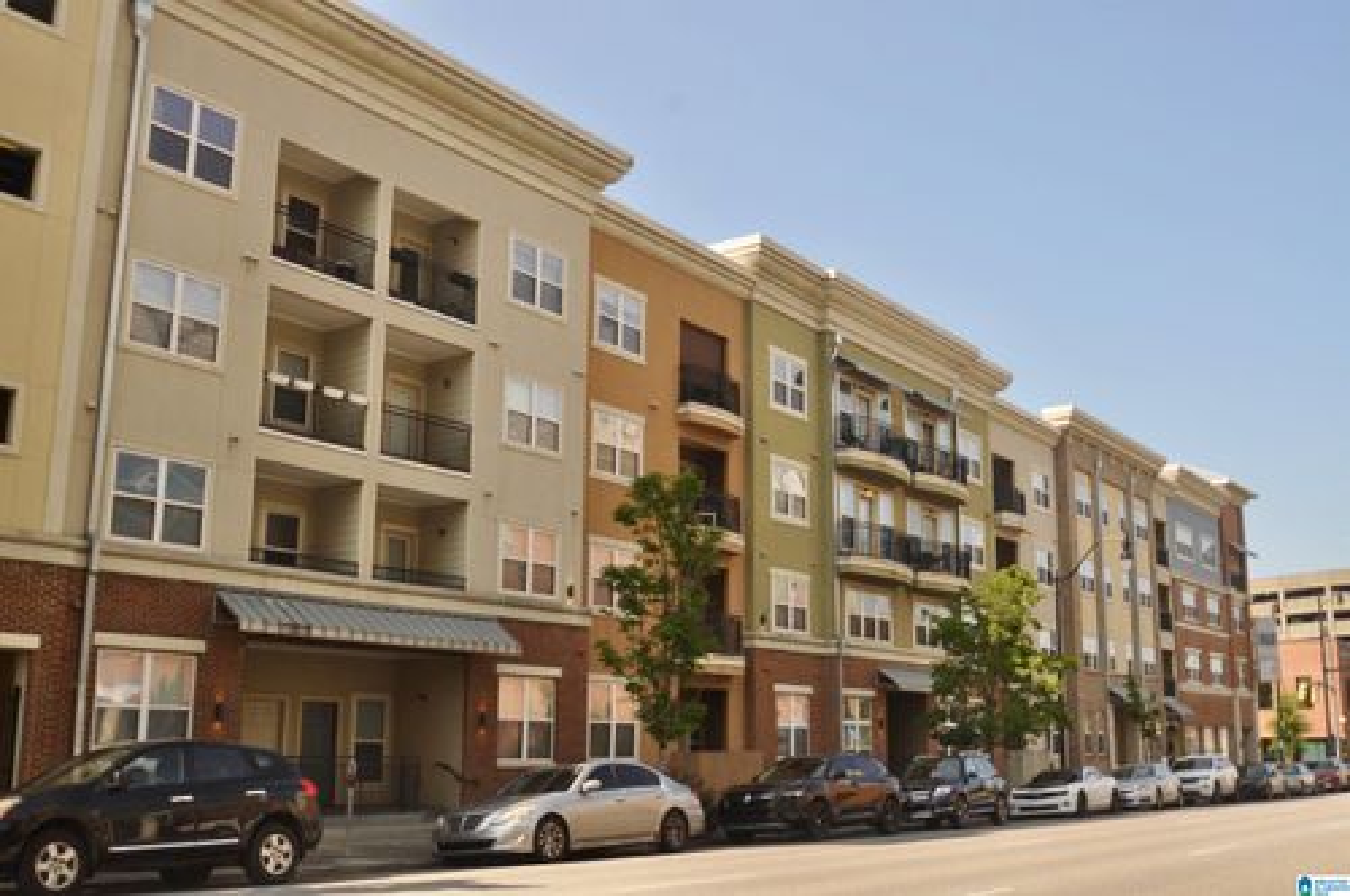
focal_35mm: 36
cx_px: 675
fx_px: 1348
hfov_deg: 53.2
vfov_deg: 36.8
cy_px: 448
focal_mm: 24
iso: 200
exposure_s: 1/200
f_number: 7.1
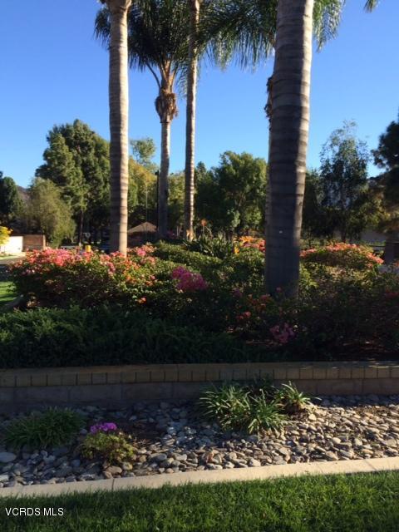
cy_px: 266
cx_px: 200
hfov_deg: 46.8
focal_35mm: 30
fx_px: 461
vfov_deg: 60.0
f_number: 2.2
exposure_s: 1/1001
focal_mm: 4.12
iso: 32
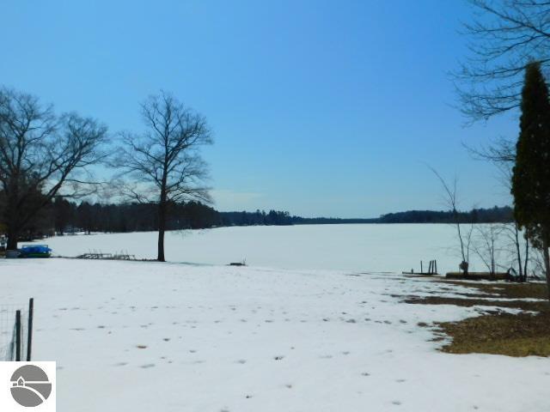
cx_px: 275
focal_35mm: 30
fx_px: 477
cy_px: 206
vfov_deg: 46.8
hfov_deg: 60.0
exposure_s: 1/1500
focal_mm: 5.3
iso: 125
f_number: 6.4
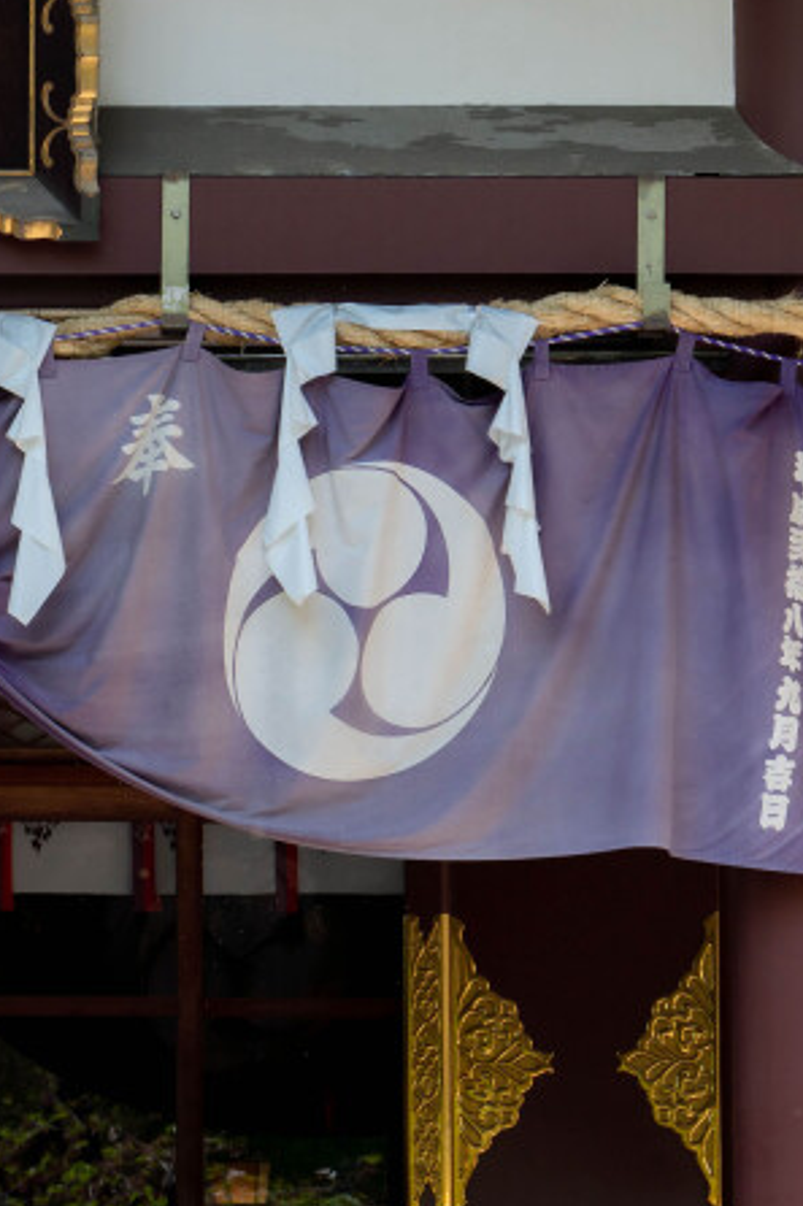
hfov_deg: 4.7
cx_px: -168
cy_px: 932
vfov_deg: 7.0
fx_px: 9810
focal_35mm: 293
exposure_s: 1/400
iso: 125
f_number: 7.1
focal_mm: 109
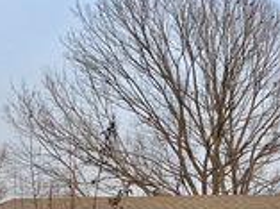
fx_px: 670
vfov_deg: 16.1
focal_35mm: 83
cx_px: 353
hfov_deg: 21.6
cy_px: 317
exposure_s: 1/727
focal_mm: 4.25
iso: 25
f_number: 1.8
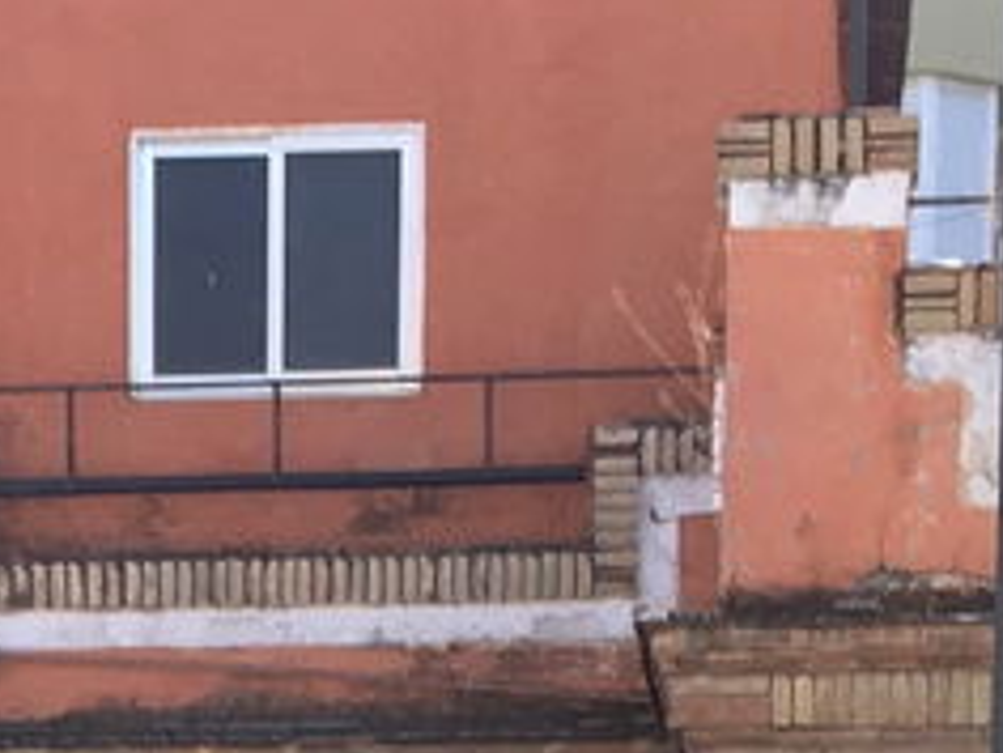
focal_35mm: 197
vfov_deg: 6.8
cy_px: 2263
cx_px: -34
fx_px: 5708
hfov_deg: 10.0
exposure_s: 1/641
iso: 25
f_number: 2.2
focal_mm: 4.15
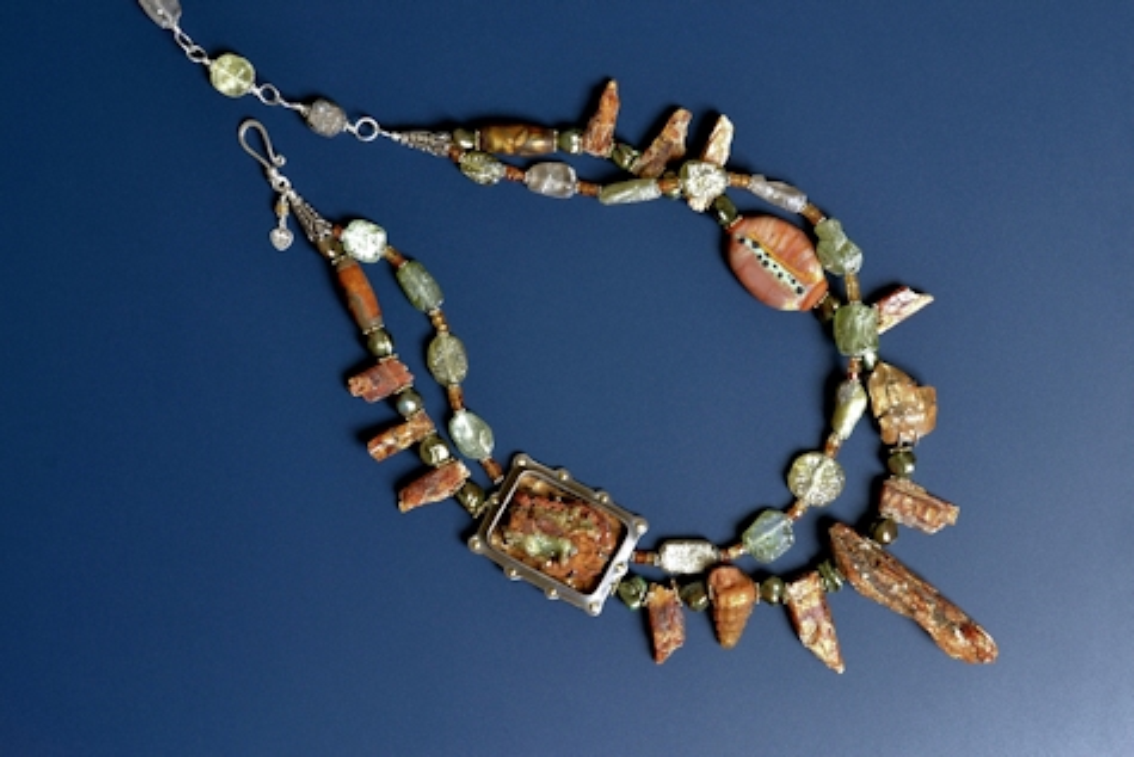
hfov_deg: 22.6
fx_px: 2836
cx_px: 567
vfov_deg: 15.2
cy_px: 378
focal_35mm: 90
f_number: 11
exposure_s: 10
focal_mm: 60
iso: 200
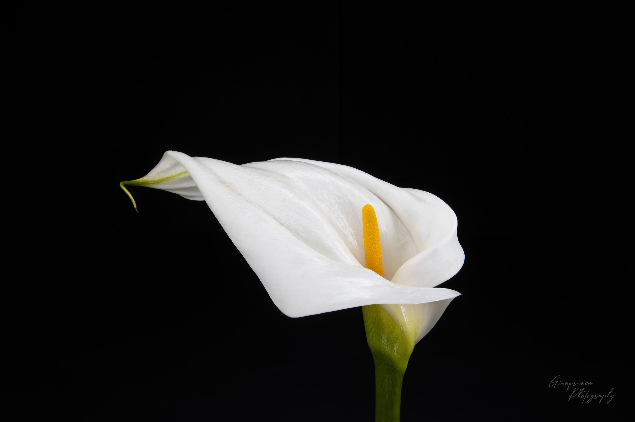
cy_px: 211
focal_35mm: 55
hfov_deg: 36.3
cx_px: 318
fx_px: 970
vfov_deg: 24.6
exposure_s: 8
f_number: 22
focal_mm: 55
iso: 100
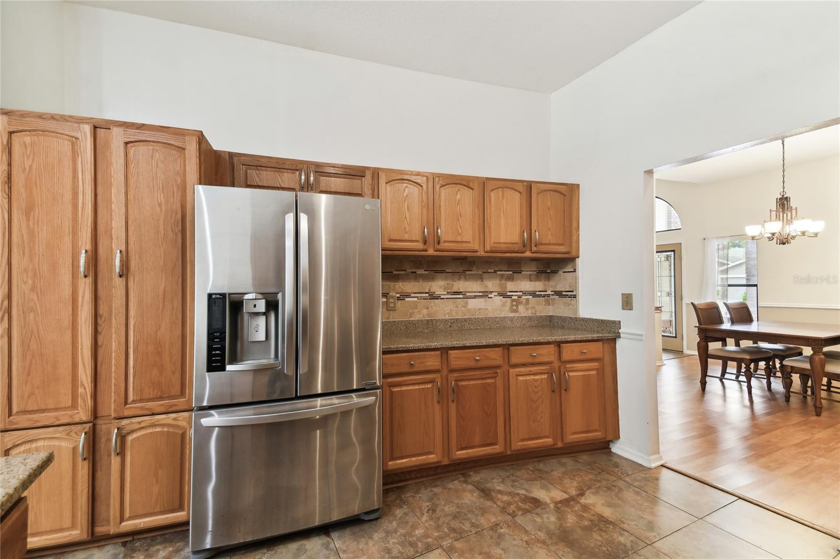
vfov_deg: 77.3
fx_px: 350
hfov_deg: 100.4
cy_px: 280
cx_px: 420
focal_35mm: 15
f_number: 7.1
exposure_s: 1/4
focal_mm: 10
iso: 100
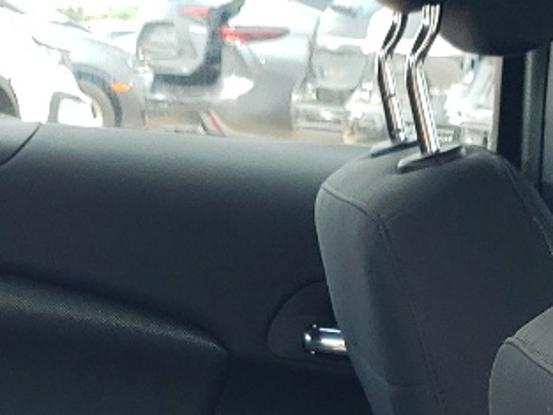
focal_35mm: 133
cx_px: 166
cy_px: 816
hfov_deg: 14.8
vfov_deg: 10.3
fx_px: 2126
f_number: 1.5
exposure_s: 1/345
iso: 50
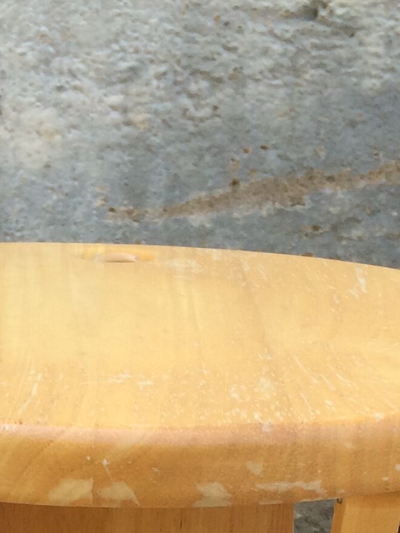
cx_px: 86
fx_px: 1664
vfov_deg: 15.8
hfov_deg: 13.6
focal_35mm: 108
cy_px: 924
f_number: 2.2
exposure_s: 1/195
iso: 32
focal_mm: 4.15
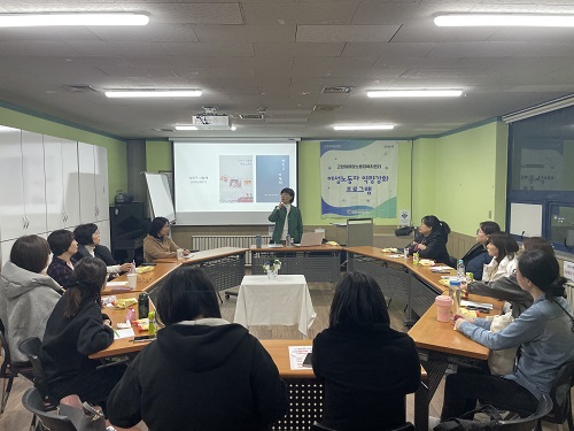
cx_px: 287
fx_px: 431
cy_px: 216
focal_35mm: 26
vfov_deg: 53.1
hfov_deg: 67.3
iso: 100
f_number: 1.6
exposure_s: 1/120
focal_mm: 4.2
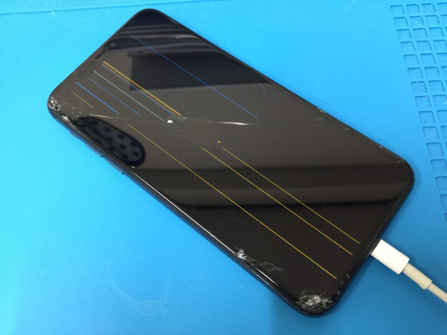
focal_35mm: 29
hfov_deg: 61.7
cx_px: 224
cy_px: 168
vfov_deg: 48.2
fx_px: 374
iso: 100
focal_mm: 4.15
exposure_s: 1/17
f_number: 2.2
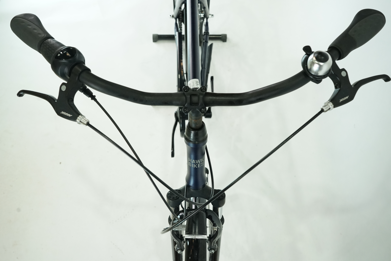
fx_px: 358
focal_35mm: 33
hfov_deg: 57.2
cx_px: 196
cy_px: 130
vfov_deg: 40.0
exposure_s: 1/200
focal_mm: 33
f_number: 7.1
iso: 2500
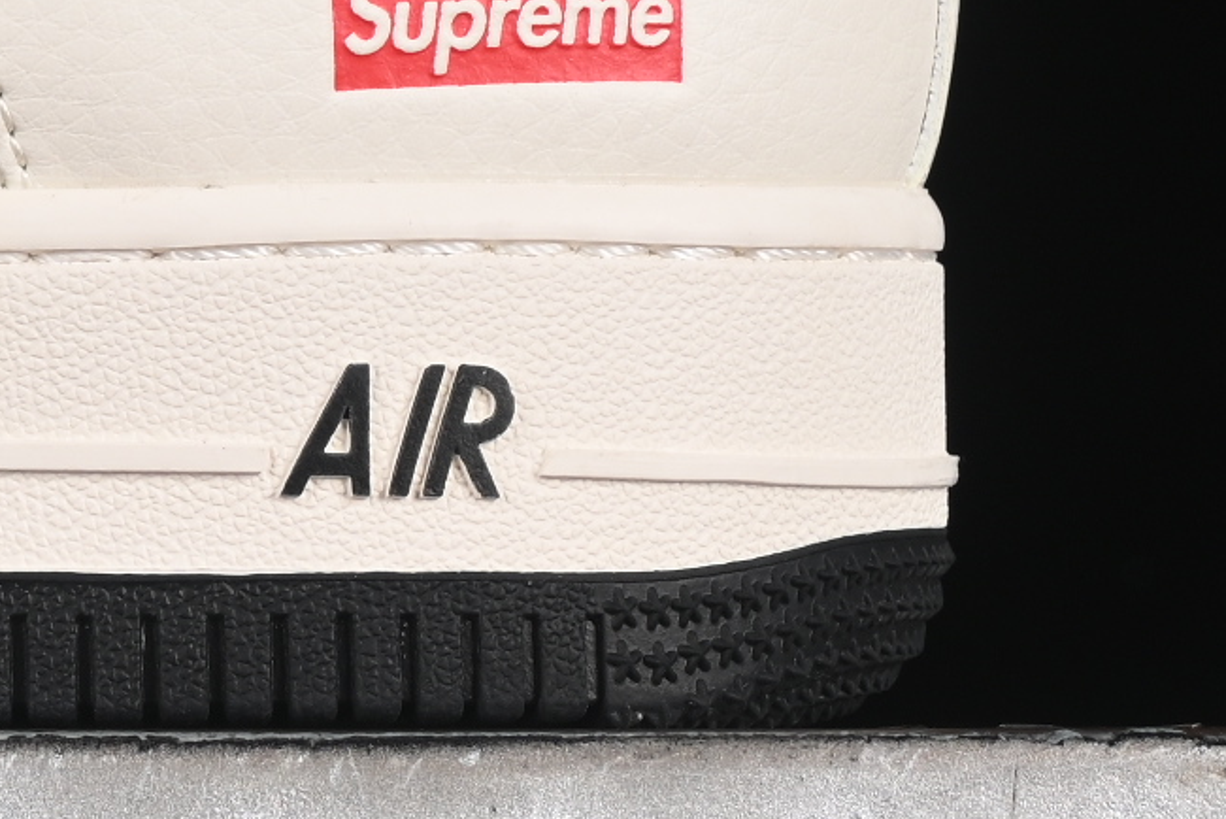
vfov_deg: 4.3
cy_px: -366
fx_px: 10936
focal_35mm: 321
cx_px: -851
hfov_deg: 6.3
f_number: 8
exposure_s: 1/80
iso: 160
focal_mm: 50
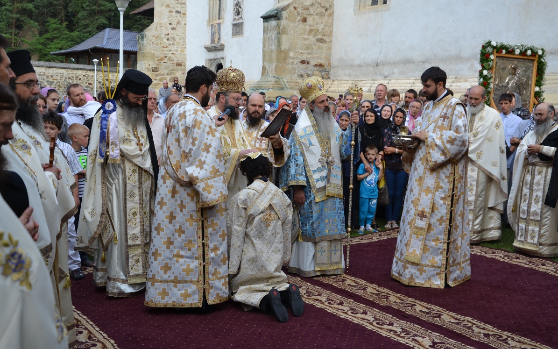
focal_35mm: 43
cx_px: 279
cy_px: 179
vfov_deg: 29.9
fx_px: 654
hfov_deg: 46.2
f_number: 5.6
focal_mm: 28
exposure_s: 1/125
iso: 140
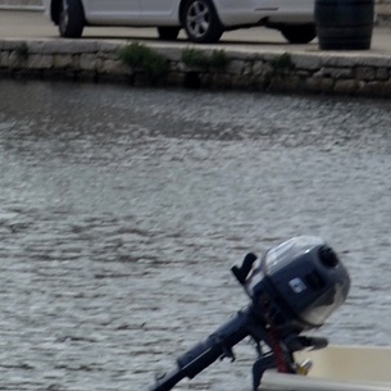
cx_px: -573
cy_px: -592
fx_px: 6390
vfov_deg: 3.5
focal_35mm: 500
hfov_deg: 3.5
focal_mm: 52
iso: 100
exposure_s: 1/320
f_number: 9
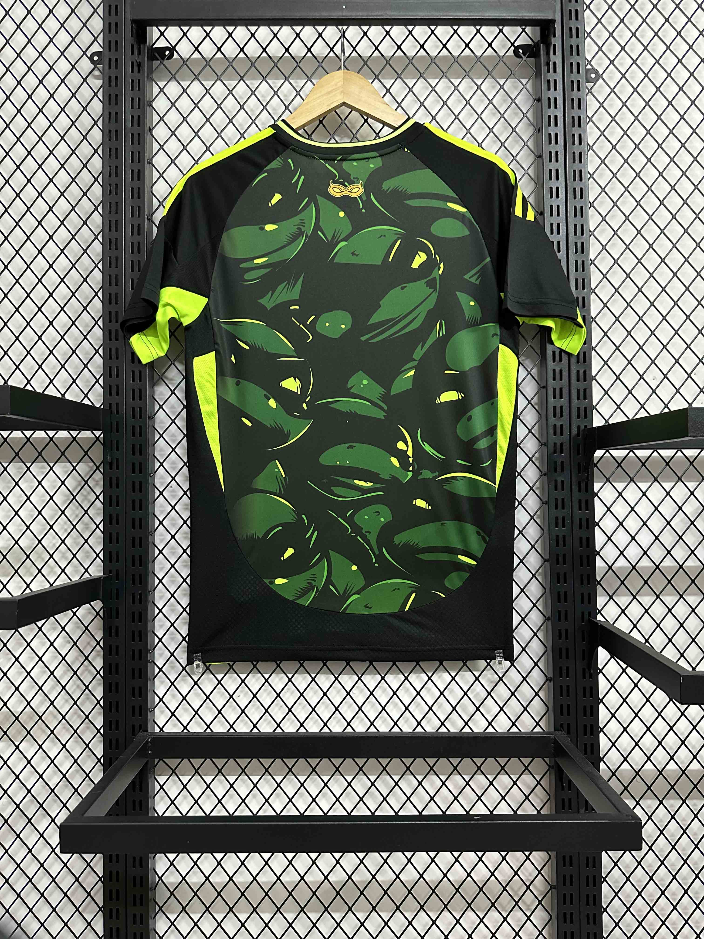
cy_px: 470
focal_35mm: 24
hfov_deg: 56.8
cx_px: 352
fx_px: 651
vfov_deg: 71.6
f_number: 1.78
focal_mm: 6.86
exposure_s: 1/25
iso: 1000
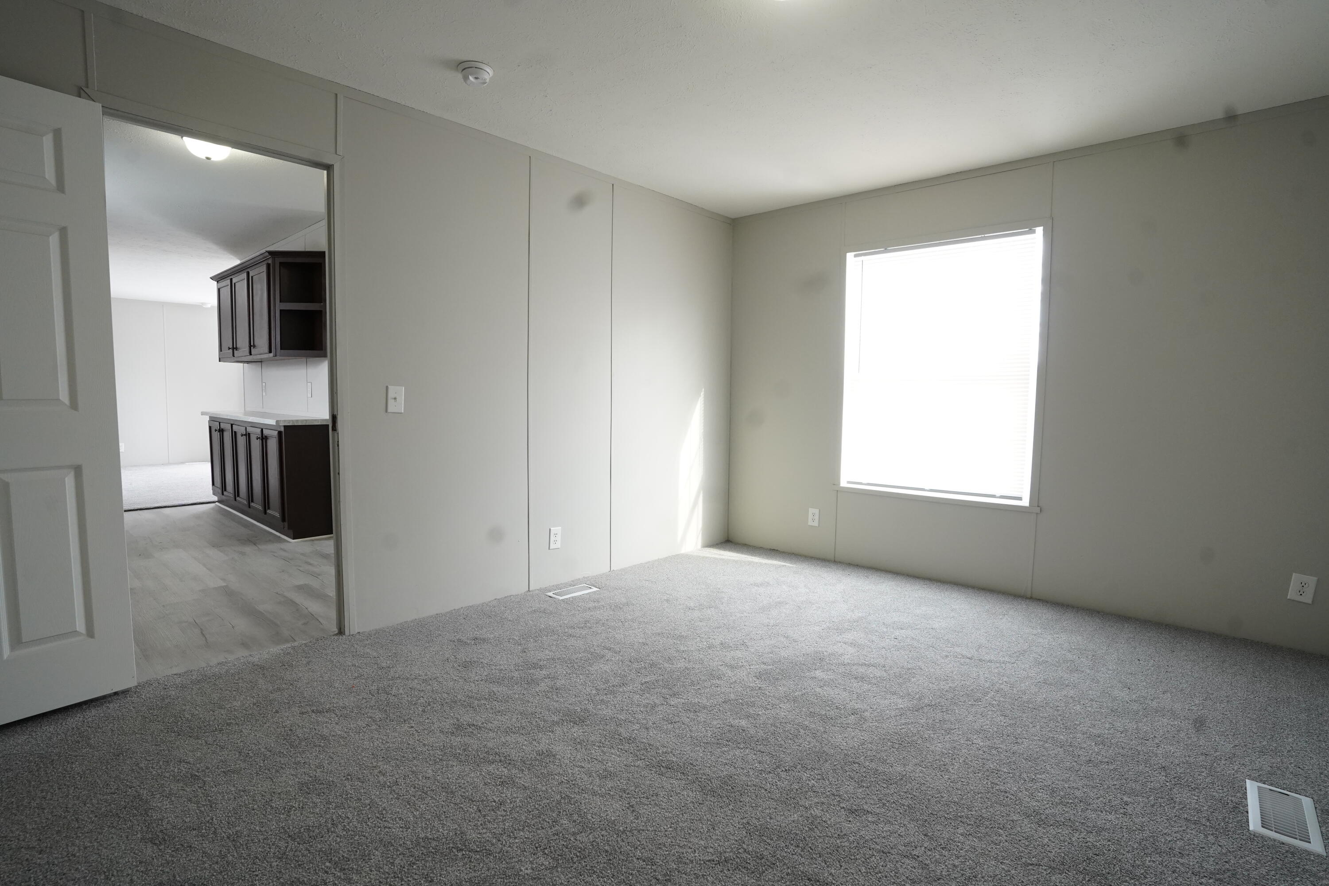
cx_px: 664
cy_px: 443
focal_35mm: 17
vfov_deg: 70.4
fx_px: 628
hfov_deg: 93.3
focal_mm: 17
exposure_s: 1/125
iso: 2500
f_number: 6.3
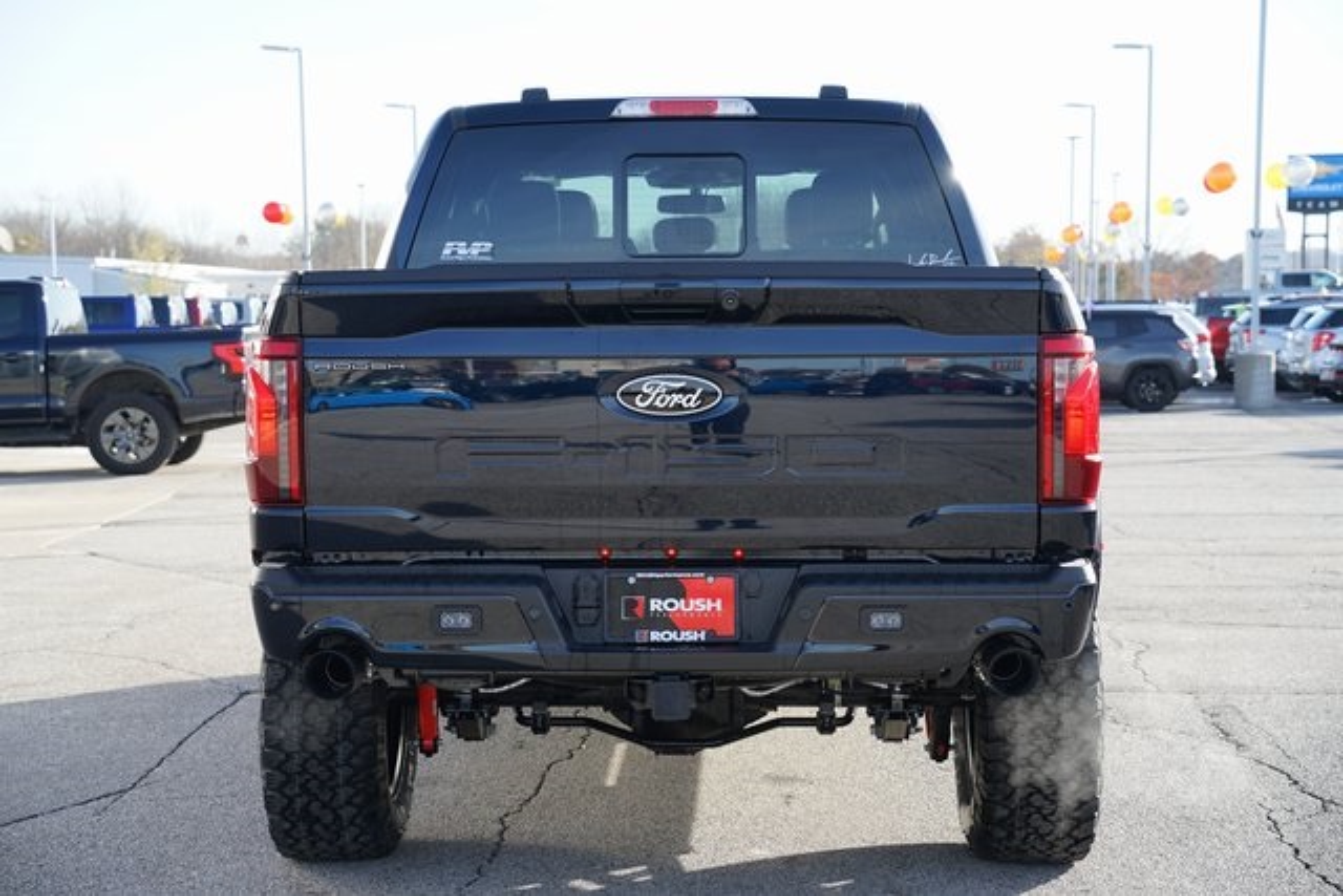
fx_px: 2575
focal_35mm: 69
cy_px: 448
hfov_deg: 29.2
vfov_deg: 19.7
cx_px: 672
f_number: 6.3
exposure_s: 1/100
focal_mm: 69
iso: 100
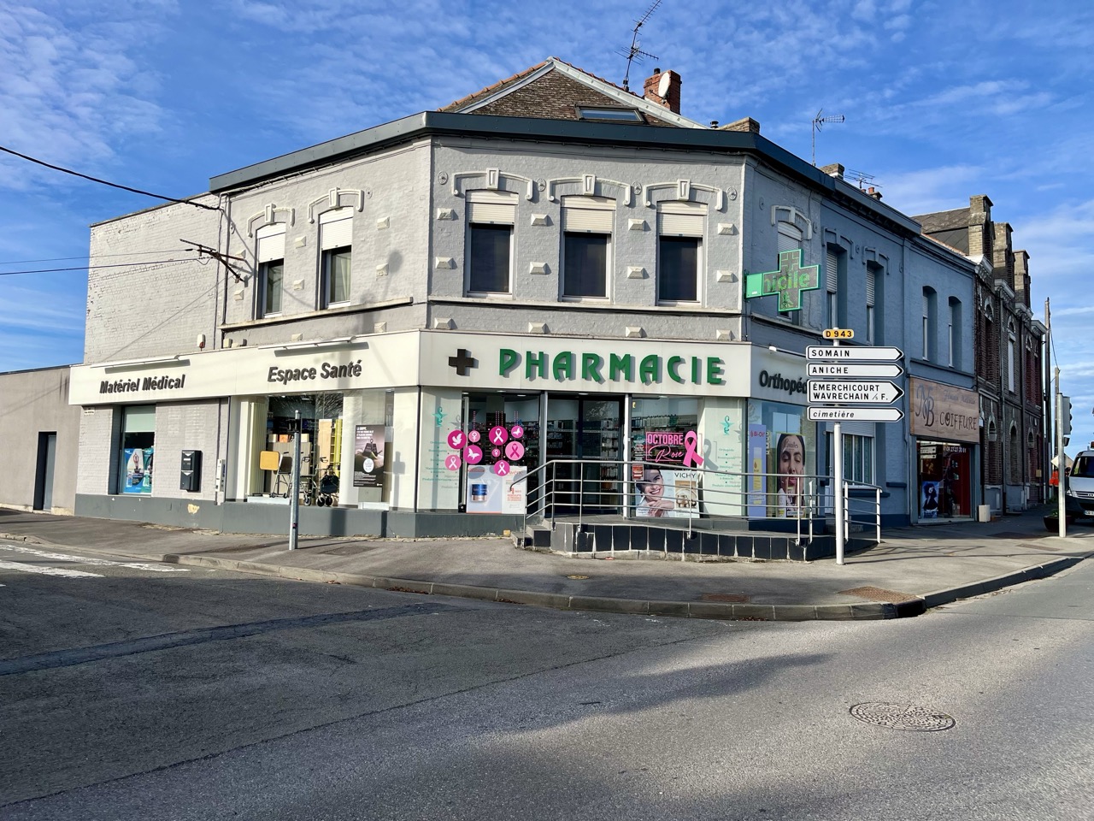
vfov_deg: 53.1
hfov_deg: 67.3
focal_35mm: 26
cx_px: 547
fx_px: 822
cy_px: 410
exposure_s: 1/3311
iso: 50
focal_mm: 5.1
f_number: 1.6
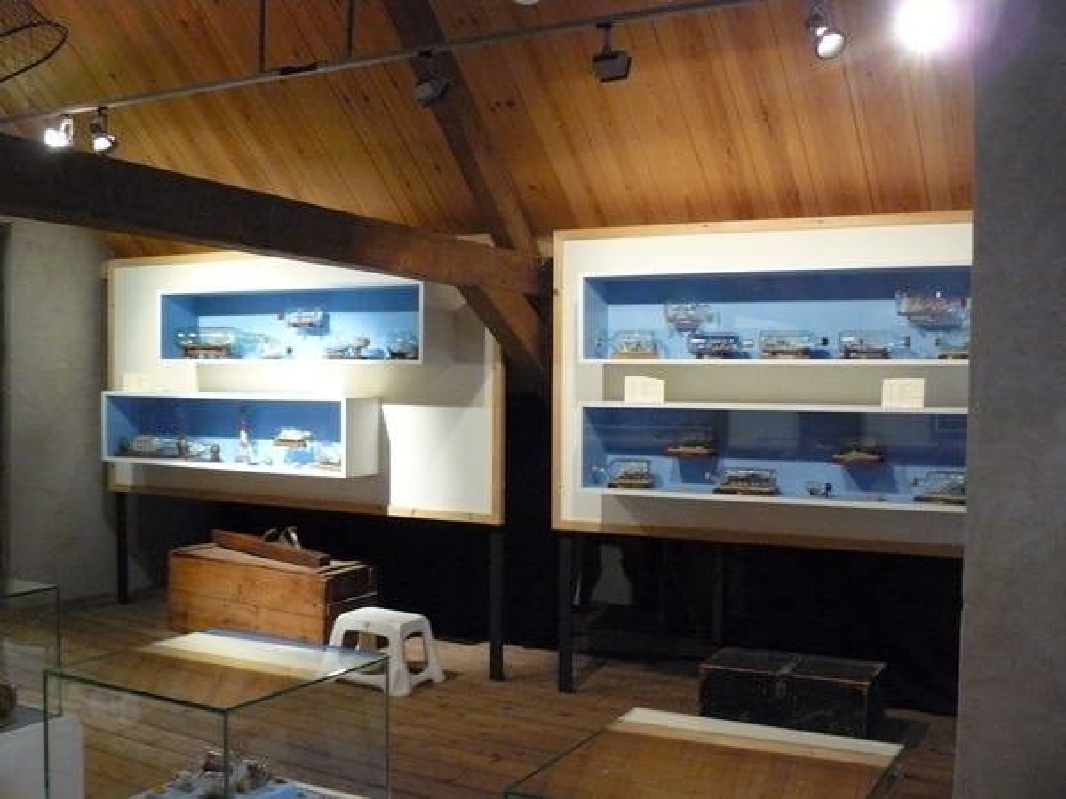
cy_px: 400
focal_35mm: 36
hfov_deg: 51.4
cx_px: 533
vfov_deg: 39.7
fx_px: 1109
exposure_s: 1/20
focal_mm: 6
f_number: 2.8
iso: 400
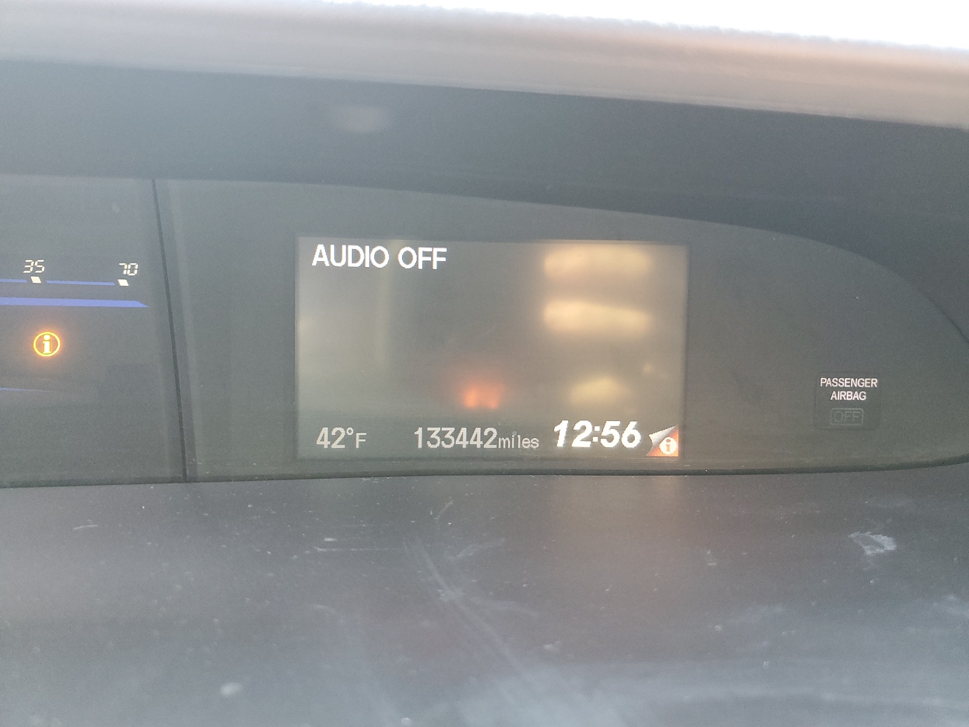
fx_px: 728
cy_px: 364
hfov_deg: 67.3
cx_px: 484
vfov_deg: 53.1
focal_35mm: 26
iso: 161
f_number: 1.5
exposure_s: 1/60.2
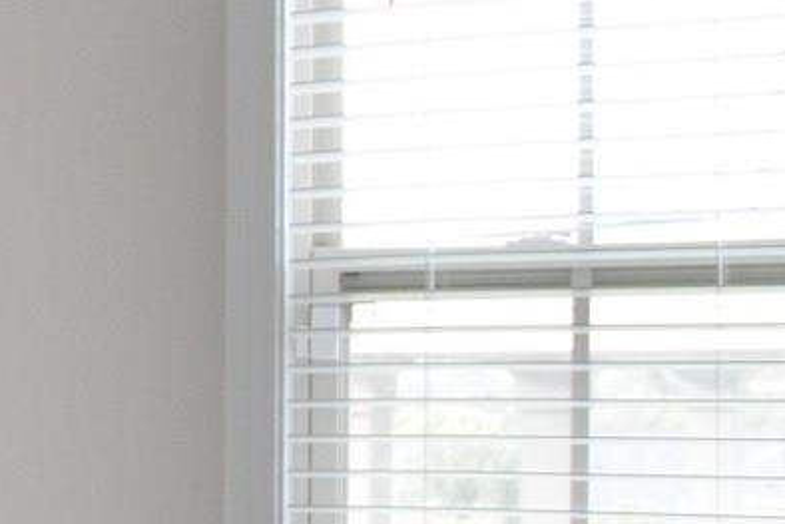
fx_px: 2552
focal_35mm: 117
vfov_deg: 11.7
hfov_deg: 11.4
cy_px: 398
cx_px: -1502
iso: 400
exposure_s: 1/80
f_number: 4.5
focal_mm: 10
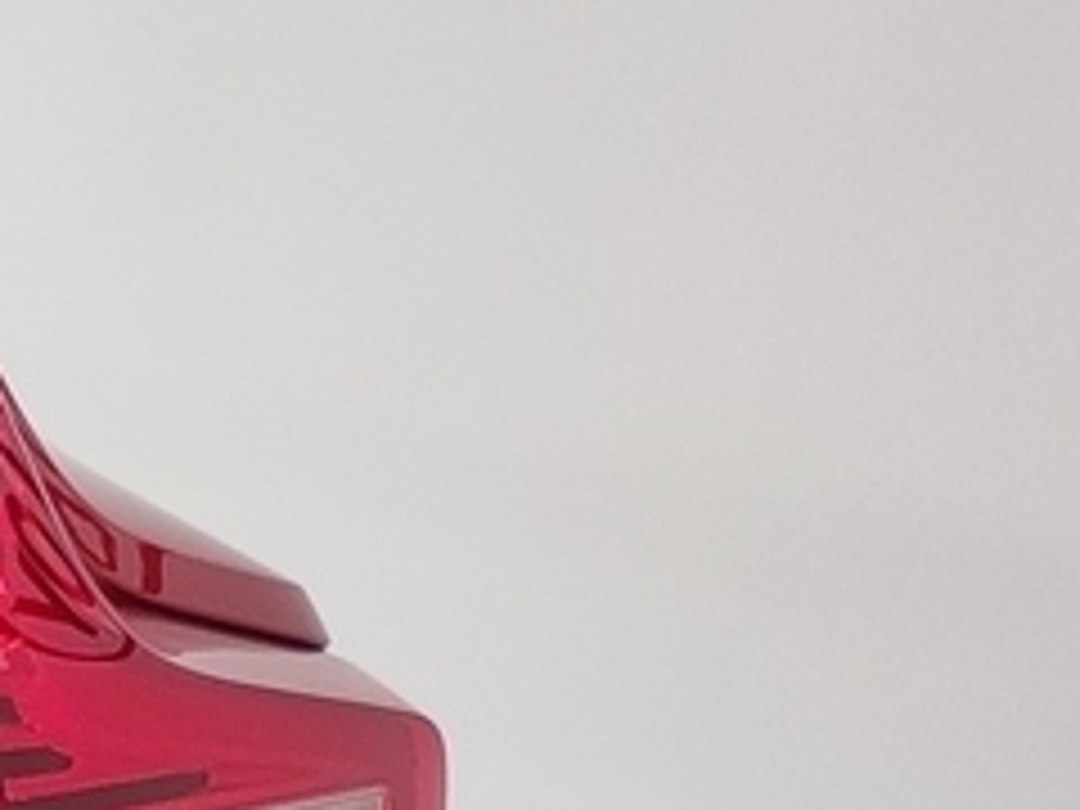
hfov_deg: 10.2
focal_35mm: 150
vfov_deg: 9.6
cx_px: -2016
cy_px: 1220
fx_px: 4680
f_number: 1.89
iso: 292
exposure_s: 1/100
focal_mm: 5.43
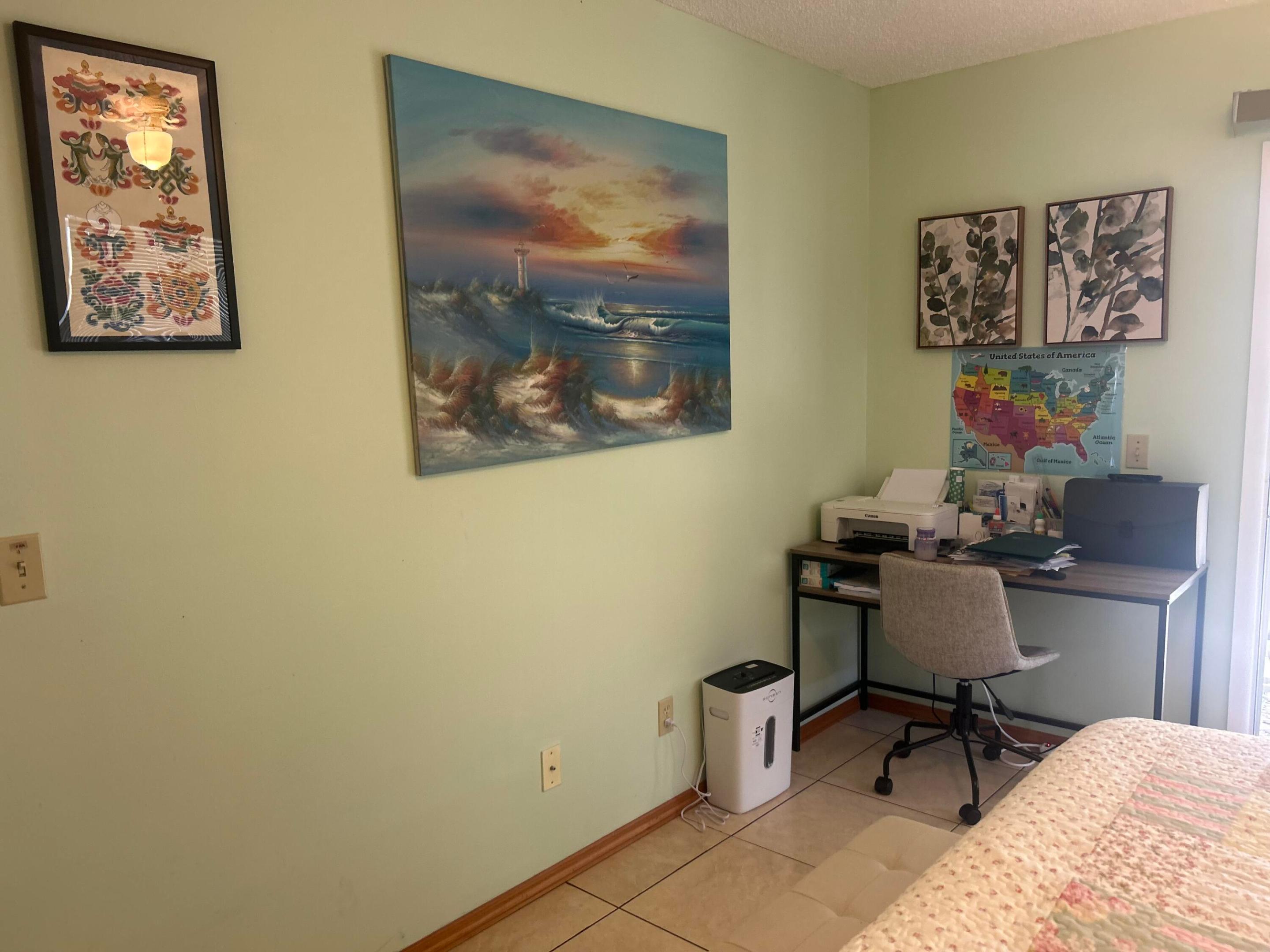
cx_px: 635
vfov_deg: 53.1
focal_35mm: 26
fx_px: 954
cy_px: 476
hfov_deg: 67.3
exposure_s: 1/60
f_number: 1.5
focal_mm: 5.7
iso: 125
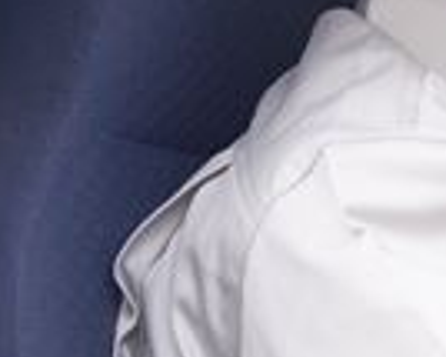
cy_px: -70
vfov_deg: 2.5
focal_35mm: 610
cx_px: 1112
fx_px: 8046
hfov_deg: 3.1
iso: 200
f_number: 4.5
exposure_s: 1/125
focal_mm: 121
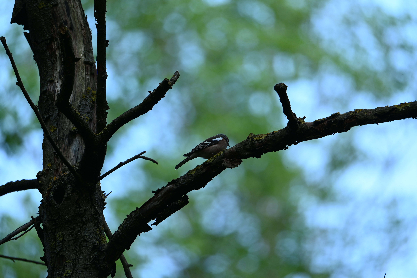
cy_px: 139
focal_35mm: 500
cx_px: 208
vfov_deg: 2.7
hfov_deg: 4.1
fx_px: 5788
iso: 200
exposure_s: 1/100
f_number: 6.7
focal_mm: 500
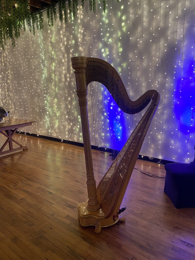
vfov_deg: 67.3
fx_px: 195
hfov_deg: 53.1
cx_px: 98
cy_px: 130
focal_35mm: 26
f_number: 1.8
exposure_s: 1/60
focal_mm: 4.25
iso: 160
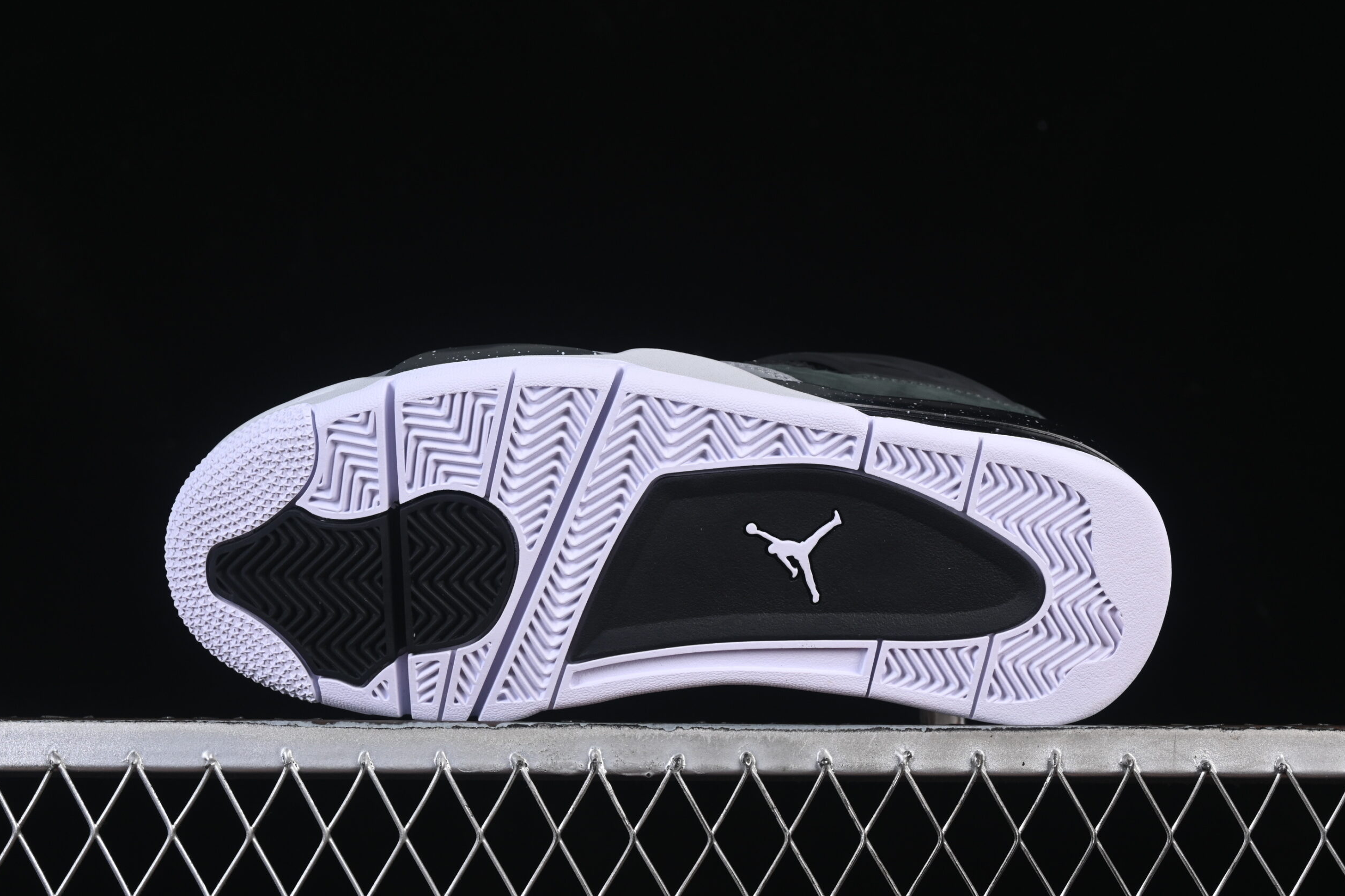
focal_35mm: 76
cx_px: 666
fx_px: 2839
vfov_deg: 17.9
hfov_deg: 26.7
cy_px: 443
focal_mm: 50
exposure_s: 1/80
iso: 160
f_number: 8
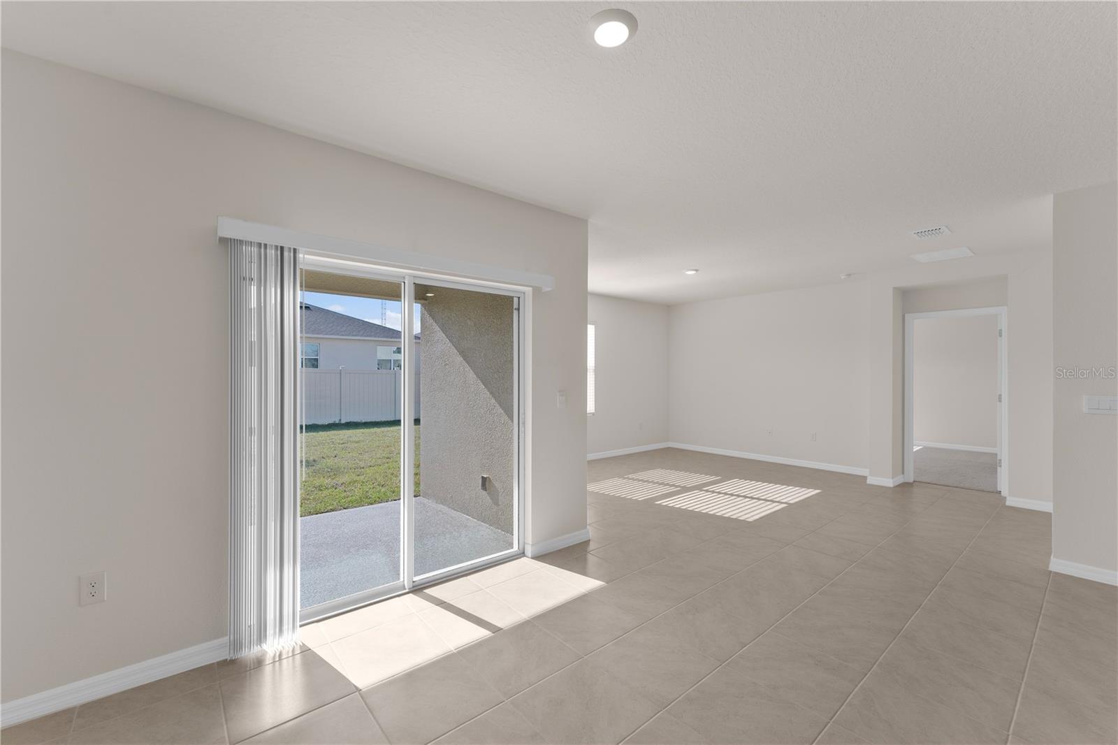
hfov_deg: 104.3
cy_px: 372
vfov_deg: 81.2
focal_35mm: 14
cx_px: 559
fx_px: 435
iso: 400
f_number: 7.1
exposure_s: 1/80
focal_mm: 14
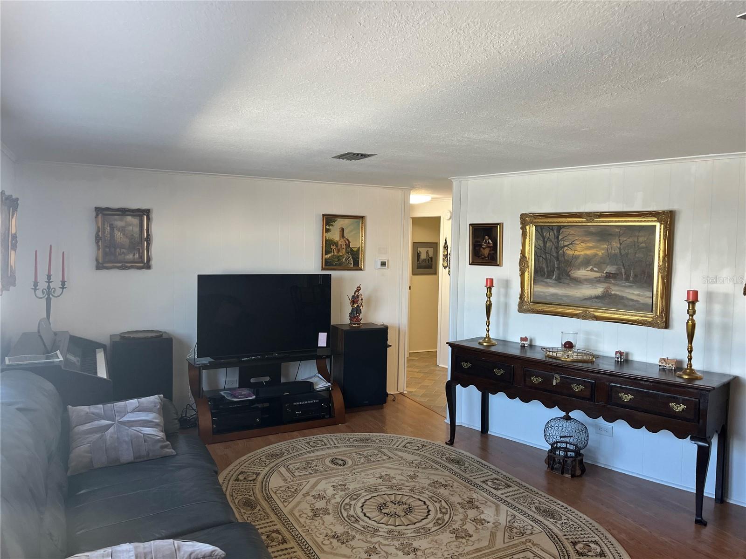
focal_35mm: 26
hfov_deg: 67.3
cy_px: 280
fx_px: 560
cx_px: 373
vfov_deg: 53.1
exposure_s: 1/120
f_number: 1.6
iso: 125
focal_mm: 5.1
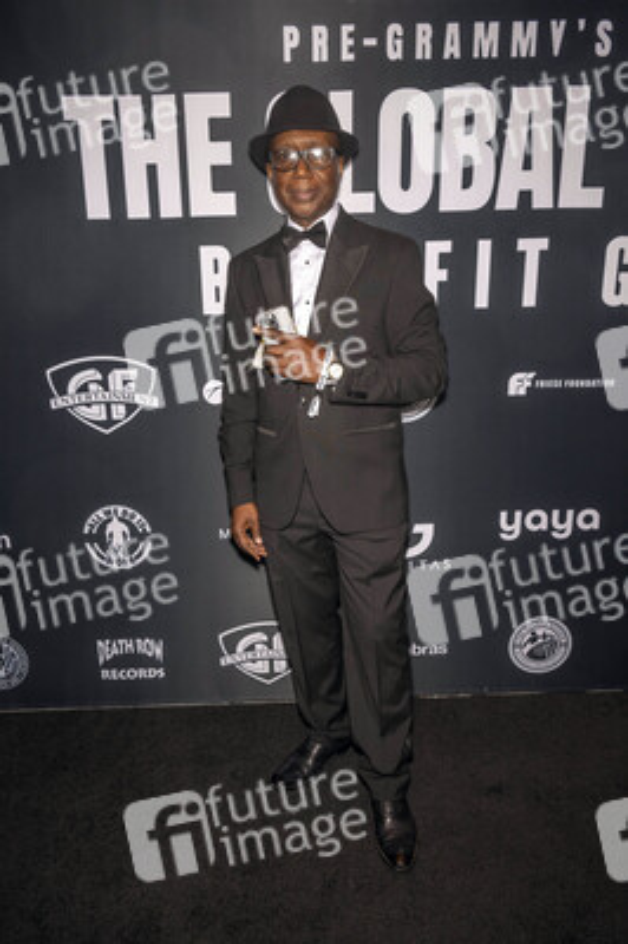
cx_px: 314
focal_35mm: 24
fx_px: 629
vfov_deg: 73.8
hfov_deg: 53.1
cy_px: 472
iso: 800
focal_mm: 24
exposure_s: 1/200
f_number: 5.6
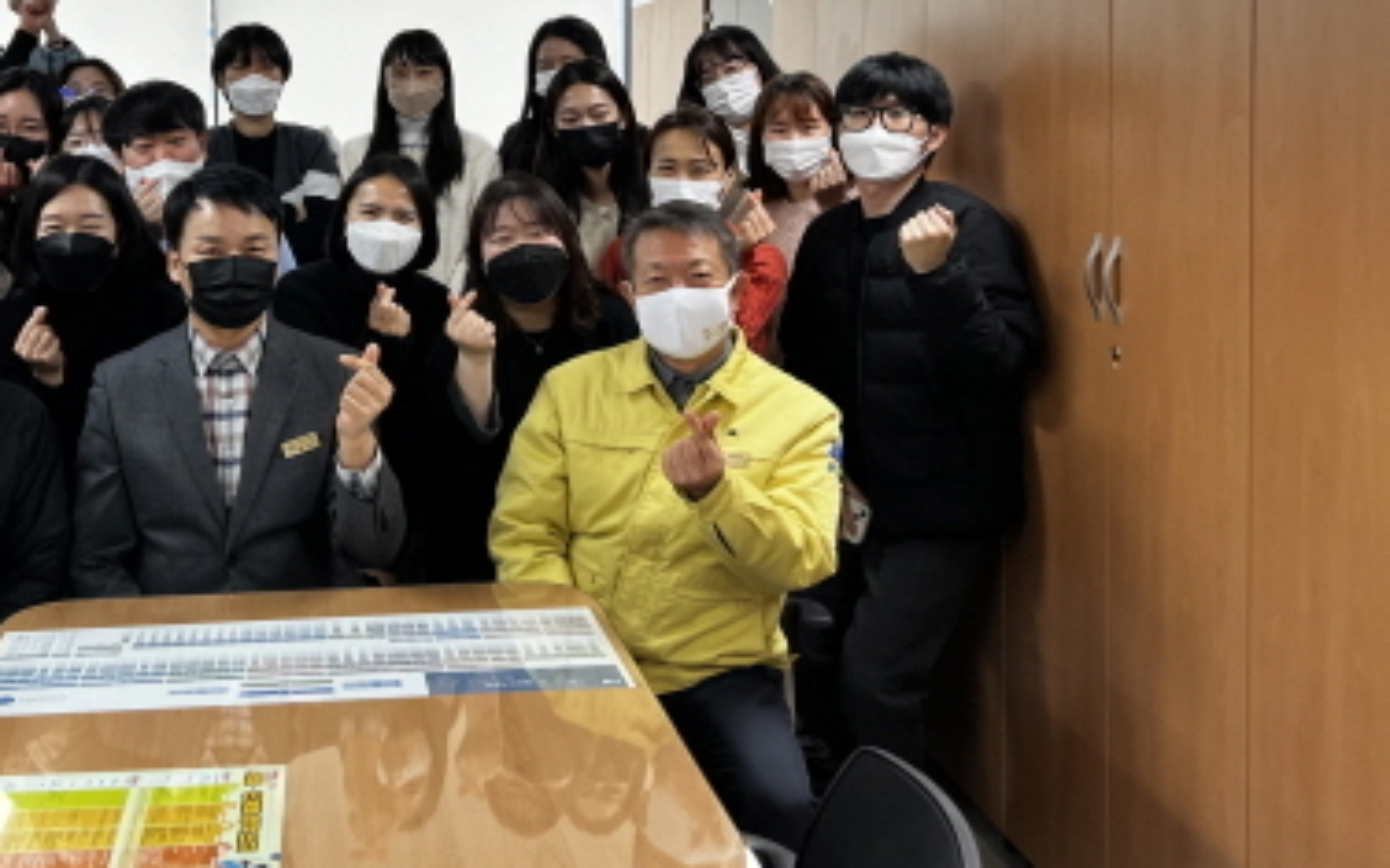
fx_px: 1553
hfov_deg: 46.8
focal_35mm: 41
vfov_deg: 30.5
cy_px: 177
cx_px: 377
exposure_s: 1/60
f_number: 1.5
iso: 80
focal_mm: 5.7
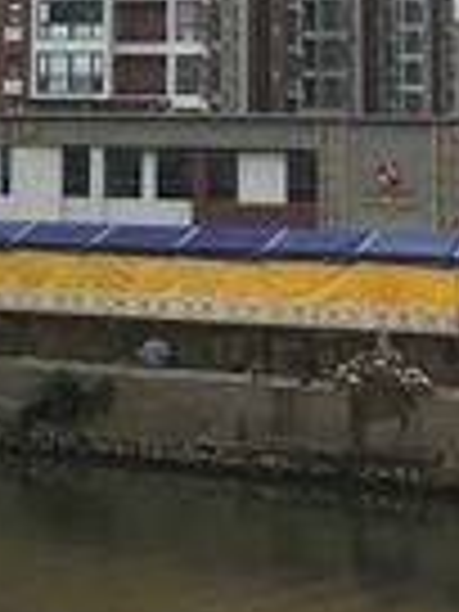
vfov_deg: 16.7
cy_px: -61
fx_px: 2015
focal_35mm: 114
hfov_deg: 12.3
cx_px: -252
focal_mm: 4.15
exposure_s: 1/1163
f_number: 2.2
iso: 32
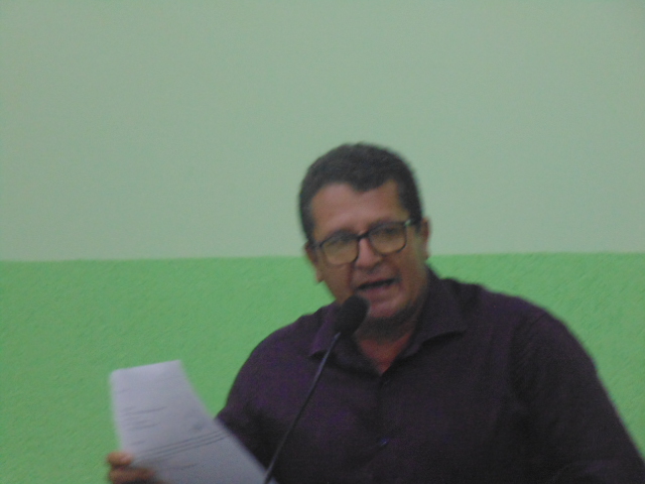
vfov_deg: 4.2
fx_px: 6671
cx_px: 322
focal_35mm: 358
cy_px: 242
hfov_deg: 5.5
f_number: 6
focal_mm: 64.1
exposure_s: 1/20
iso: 400
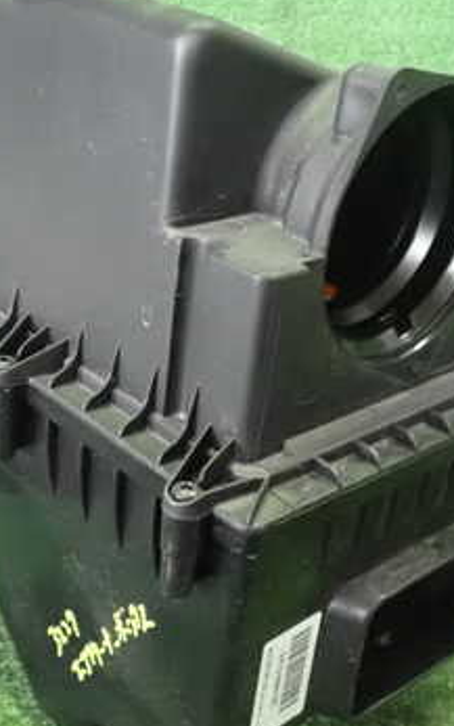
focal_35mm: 55
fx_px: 1088
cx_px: 205
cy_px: 375
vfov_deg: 36.9
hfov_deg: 23.6
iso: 1600
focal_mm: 5.4
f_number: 2.3
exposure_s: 1/50
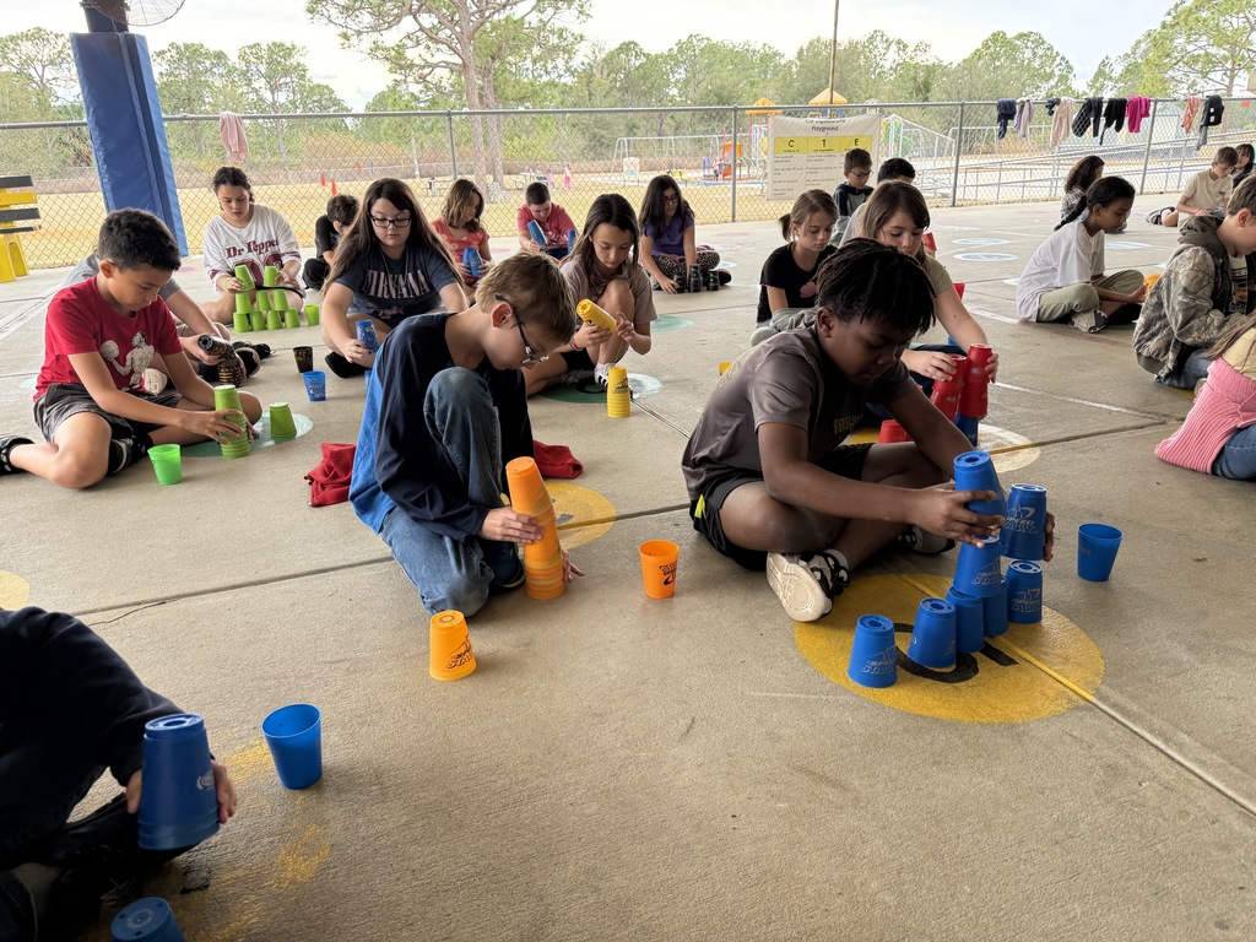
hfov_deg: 71.6
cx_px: 628
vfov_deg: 56.8
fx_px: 871
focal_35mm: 24
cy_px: 471
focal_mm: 6.76
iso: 100
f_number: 1.78
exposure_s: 1/266
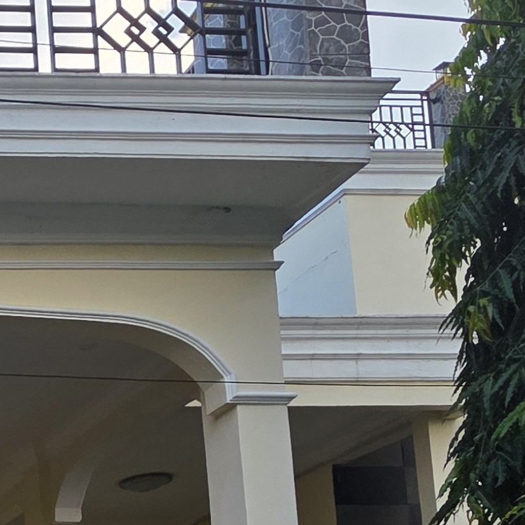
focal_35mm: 57
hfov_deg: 22.2
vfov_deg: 25.9
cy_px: 676
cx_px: -345
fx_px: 978
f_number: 1.9
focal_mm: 2.2
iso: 40
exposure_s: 1/358
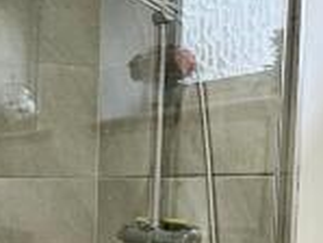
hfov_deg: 20.2
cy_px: 374
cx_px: 264
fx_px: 896
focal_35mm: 96
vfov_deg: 14.3
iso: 125
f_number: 2.2
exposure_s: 1/100
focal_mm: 2.22
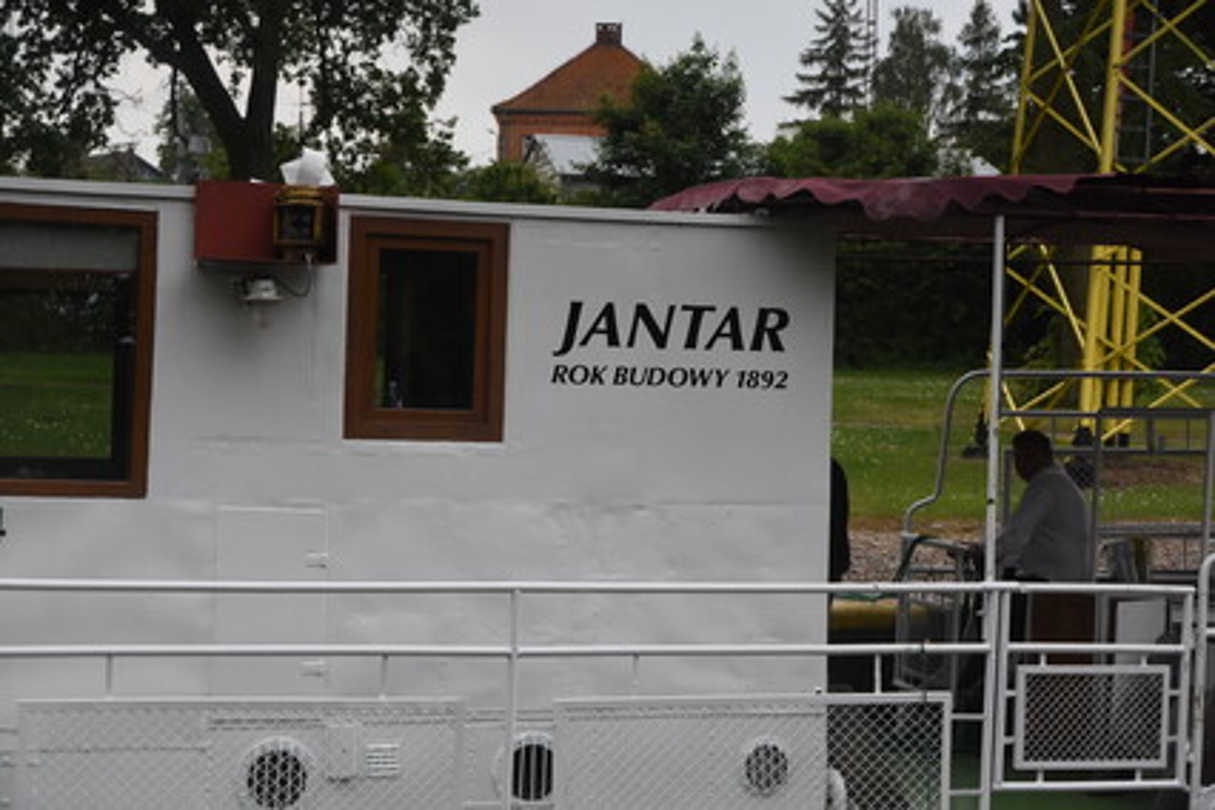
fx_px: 2126
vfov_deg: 21.6
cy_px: 405
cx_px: 608
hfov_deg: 31.9
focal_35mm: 63
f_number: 4
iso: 1000
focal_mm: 42
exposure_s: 1/5000
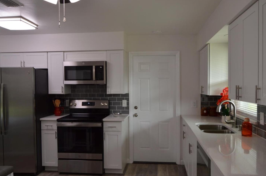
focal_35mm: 30
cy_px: 95
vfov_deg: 43.5
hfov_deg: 62.0
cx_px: 131
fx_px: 221
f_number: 5
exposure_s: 1/100
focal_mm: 18
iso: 400
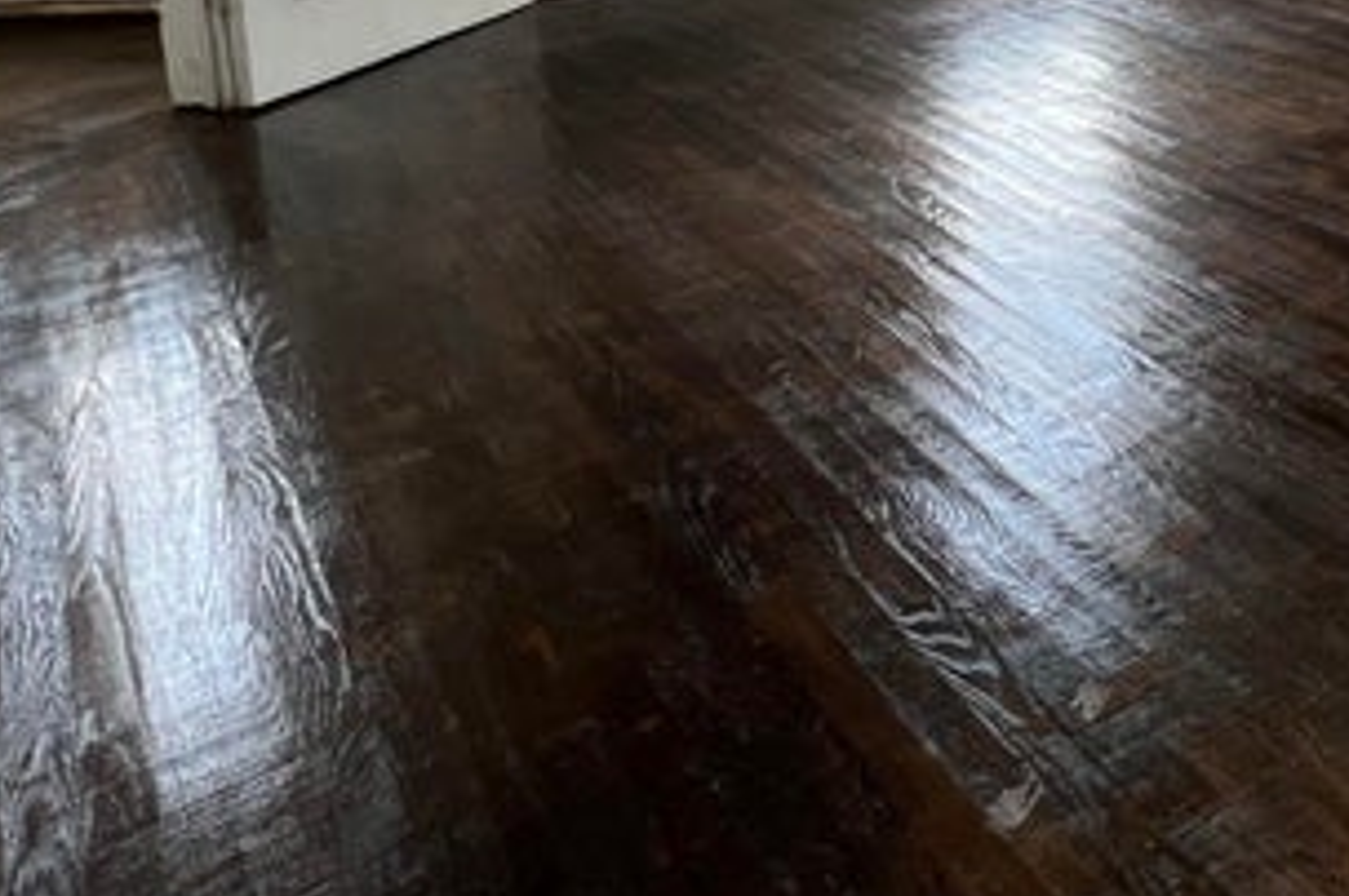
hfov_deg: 45.1
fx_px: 1422
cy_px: -262
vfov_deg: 28.7
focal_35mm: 38
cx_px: 1262
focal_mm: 1.57
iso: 64
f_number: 1.8
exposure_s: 1/120
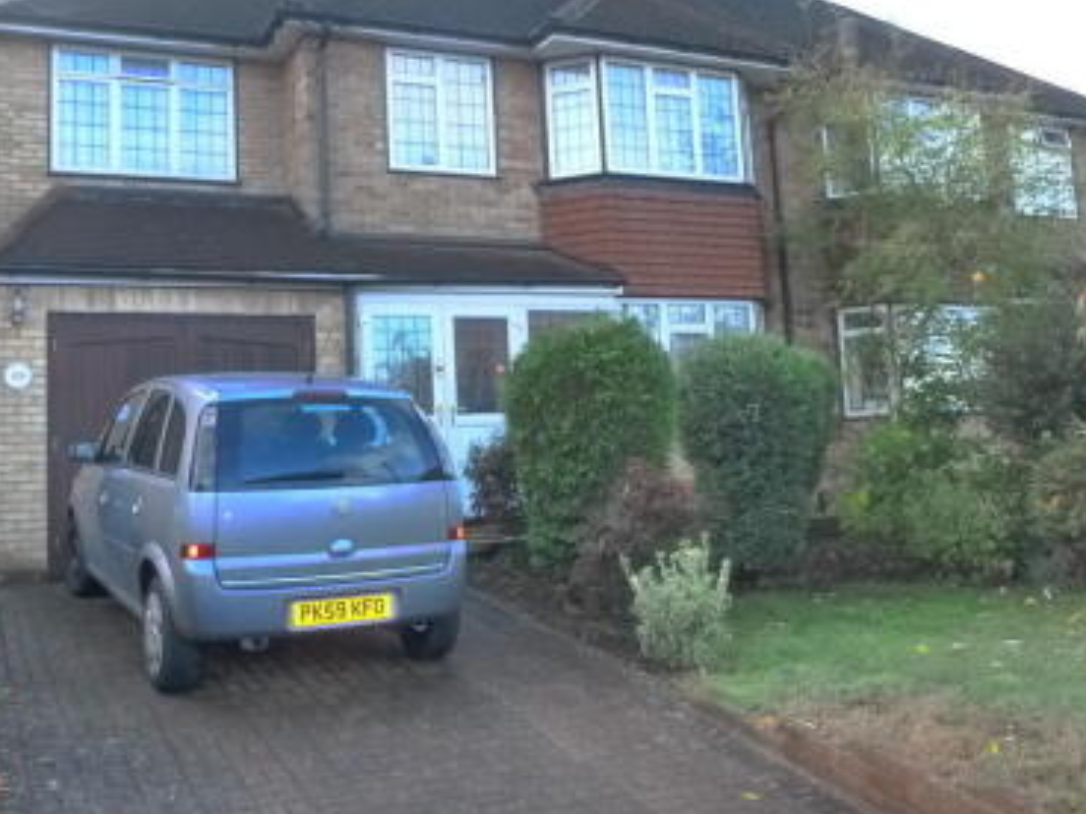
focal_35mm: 38
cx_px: 562
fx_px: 1192
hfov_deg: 49.0
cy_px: 335
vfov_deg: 37.6
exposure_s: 1/100
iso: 400
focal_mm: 4.3
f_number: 3.3
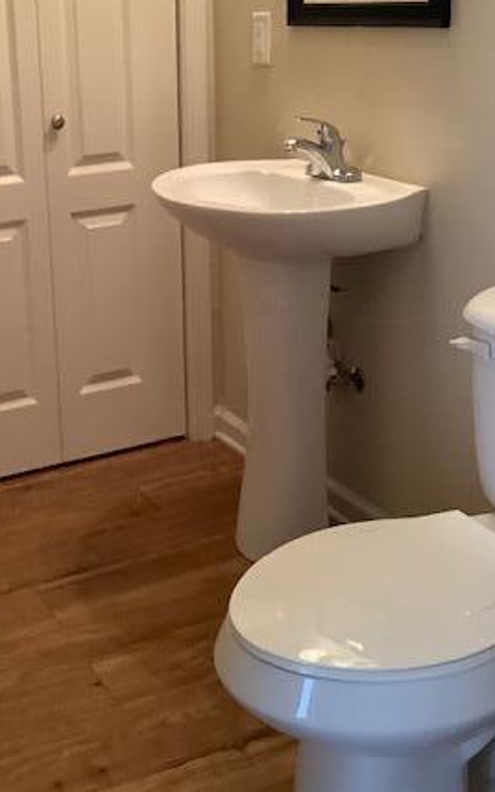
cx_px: 68
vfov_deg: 40.5
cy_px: 255
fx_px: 1058
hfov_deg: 25.7
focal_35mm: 49
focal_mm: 3.3
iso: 250
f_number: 2.4
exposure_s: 1/60
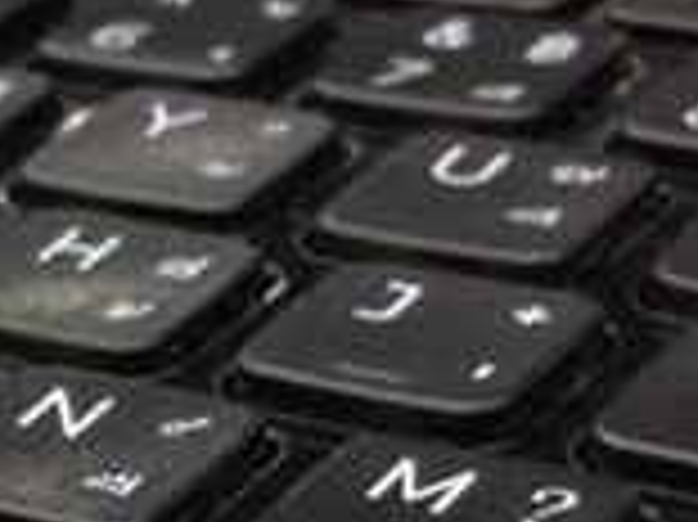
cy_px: 940
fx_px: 3425
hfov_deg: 11.0
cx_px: -513
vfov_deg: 8.4
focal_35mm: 170
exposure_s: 1/20
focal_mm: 4.12
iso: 125
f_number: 2.4
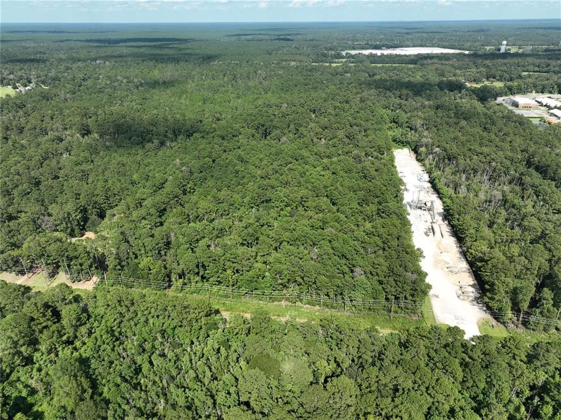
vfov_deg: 56.8
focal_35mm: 24
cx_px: 280
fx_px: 389
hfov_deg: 71.6
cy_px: 210
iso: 100
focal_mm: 12.29
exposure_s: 1/1250
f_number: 2.8
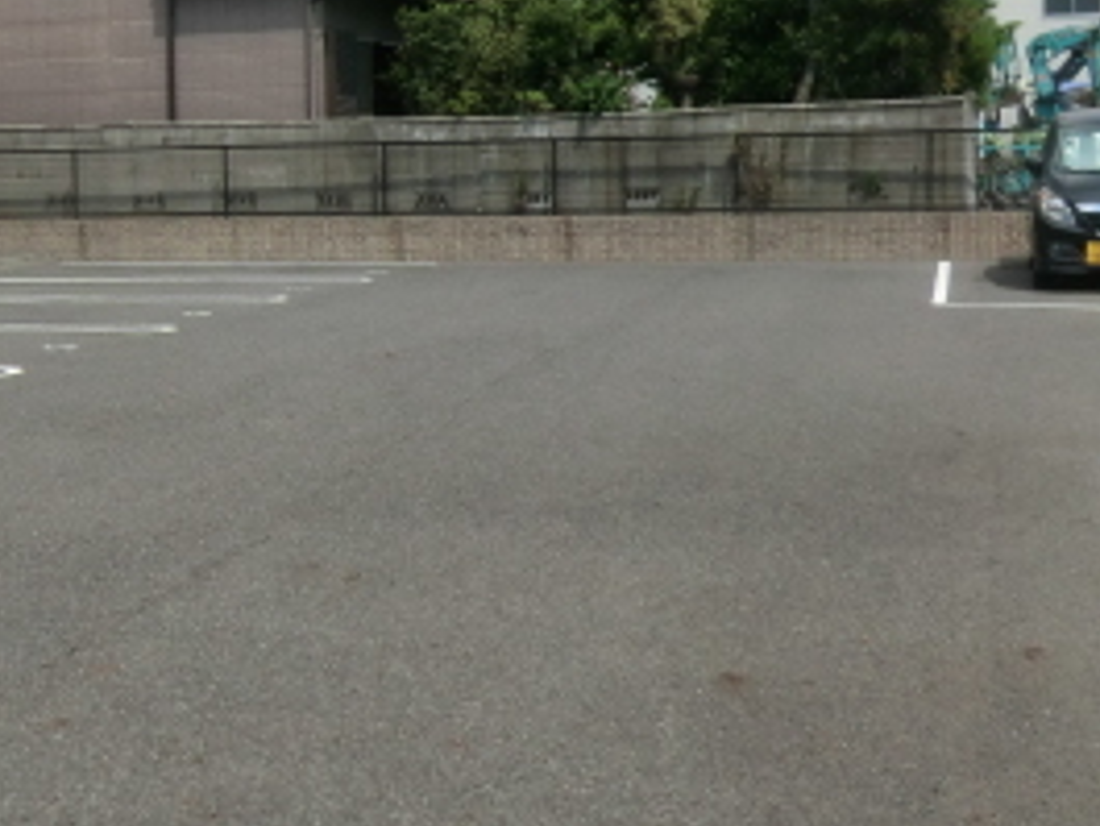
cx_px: 108
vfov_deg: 25.2
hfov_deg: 31.6
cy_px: 299
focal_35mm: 58
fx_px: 1844
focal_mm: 4.3
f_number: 7.5
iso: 80
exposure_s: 1/250
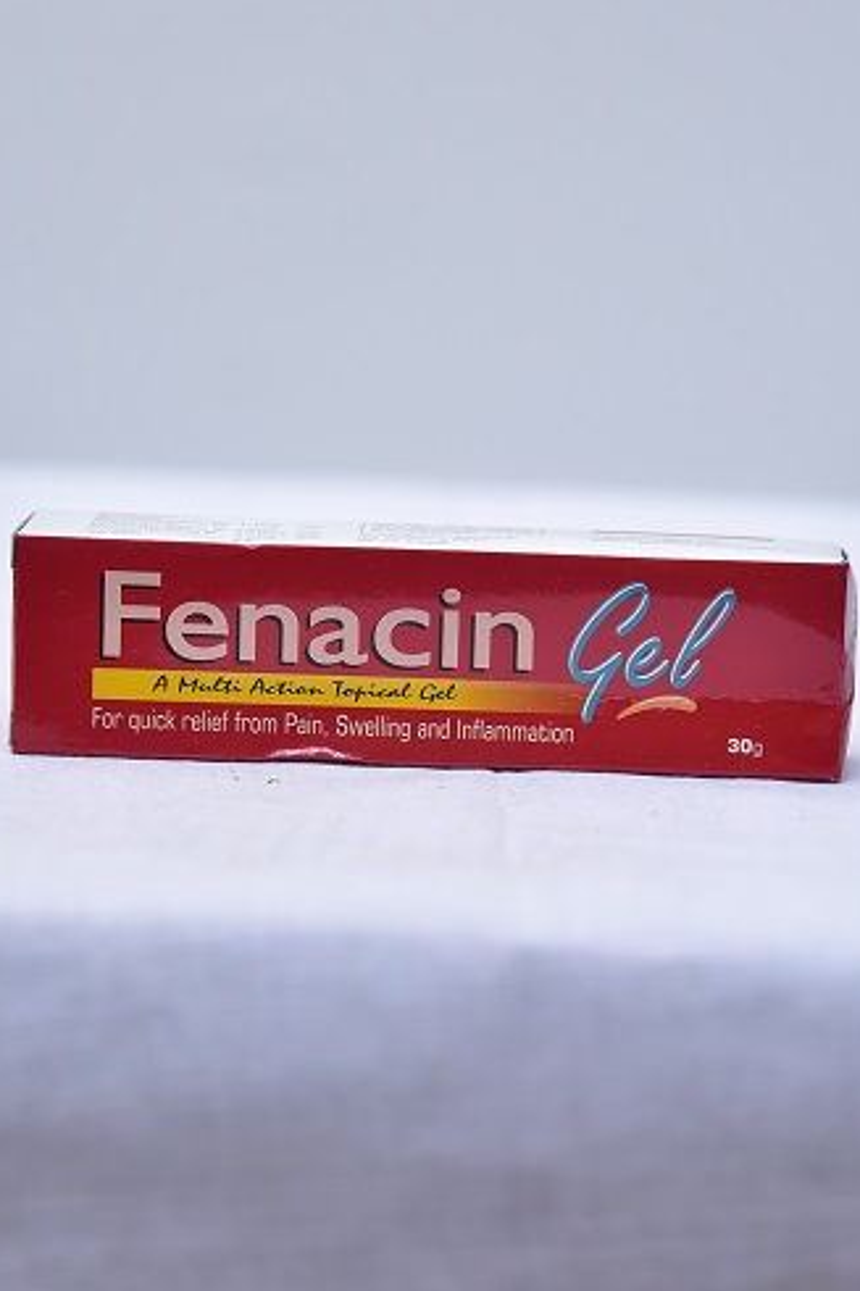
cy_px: 642
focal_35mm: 105
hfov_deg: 13.0
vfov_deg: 19.5
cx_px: 429
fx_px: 3765
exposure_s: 1/160
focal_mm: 98
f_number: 4
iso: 1250
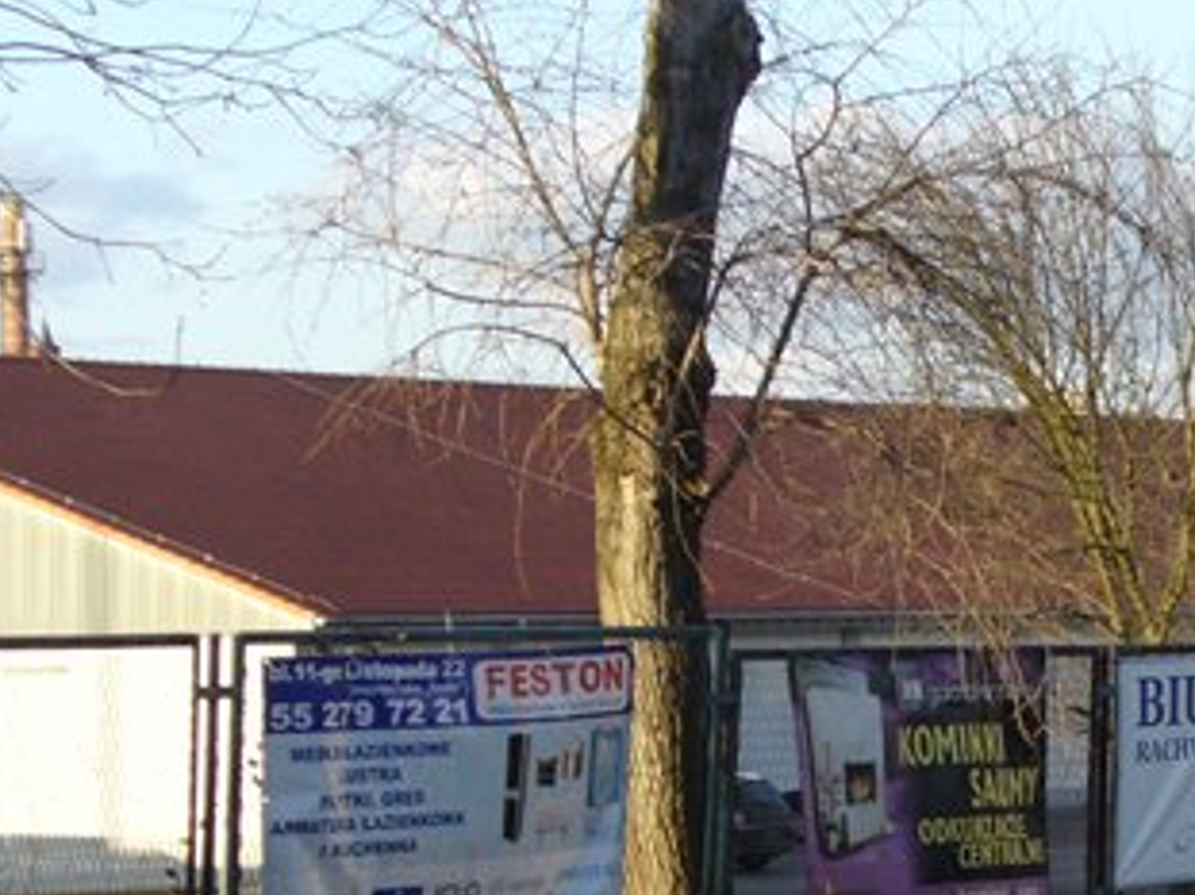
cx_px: 1333
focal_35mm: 139
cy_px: 972
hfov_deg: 13.9
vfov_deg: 10.5
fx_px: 4797
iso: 100
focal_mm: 8.9
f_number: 3.1
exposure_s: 1/400
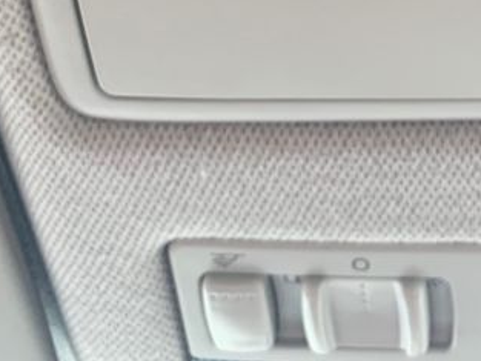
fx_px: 1182
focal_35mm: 85
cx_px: 535
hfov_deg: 21.7
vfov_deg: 15.8
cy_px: -203
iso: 100
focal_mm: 4.25
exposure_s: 1/96
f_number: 1.8
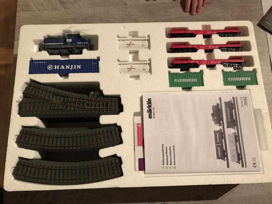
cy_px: 102
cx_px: 136
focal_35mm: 28
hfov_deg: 63.4
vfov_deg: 49.7
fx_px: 220
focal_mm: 3.99
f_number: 1.8
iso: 100
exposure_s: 1/6
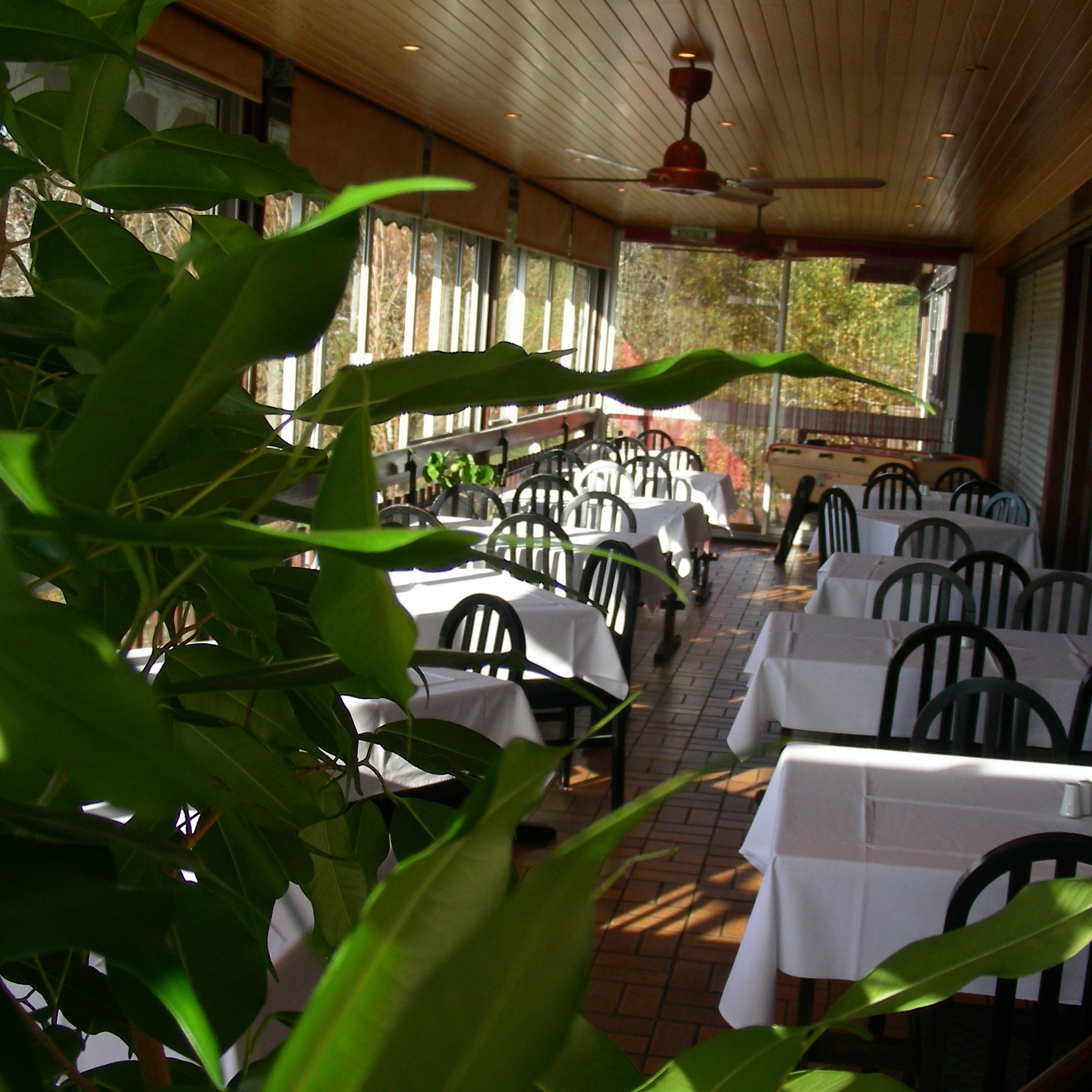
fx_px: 1606
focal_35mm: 45
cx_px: 597
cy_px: 544
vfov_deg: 37.6
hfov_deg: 37.5
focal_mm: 6.3
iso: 50
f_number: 4
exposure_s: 1/184
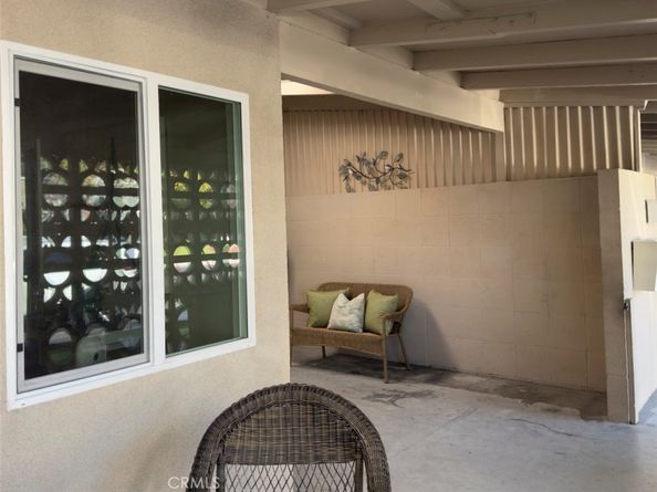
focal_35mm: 30
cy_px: 246
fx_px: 569
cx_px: 328
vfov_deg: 46.8
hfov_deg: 60.0
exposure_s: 1/156
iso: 80
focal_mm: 6.76
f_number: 1.78
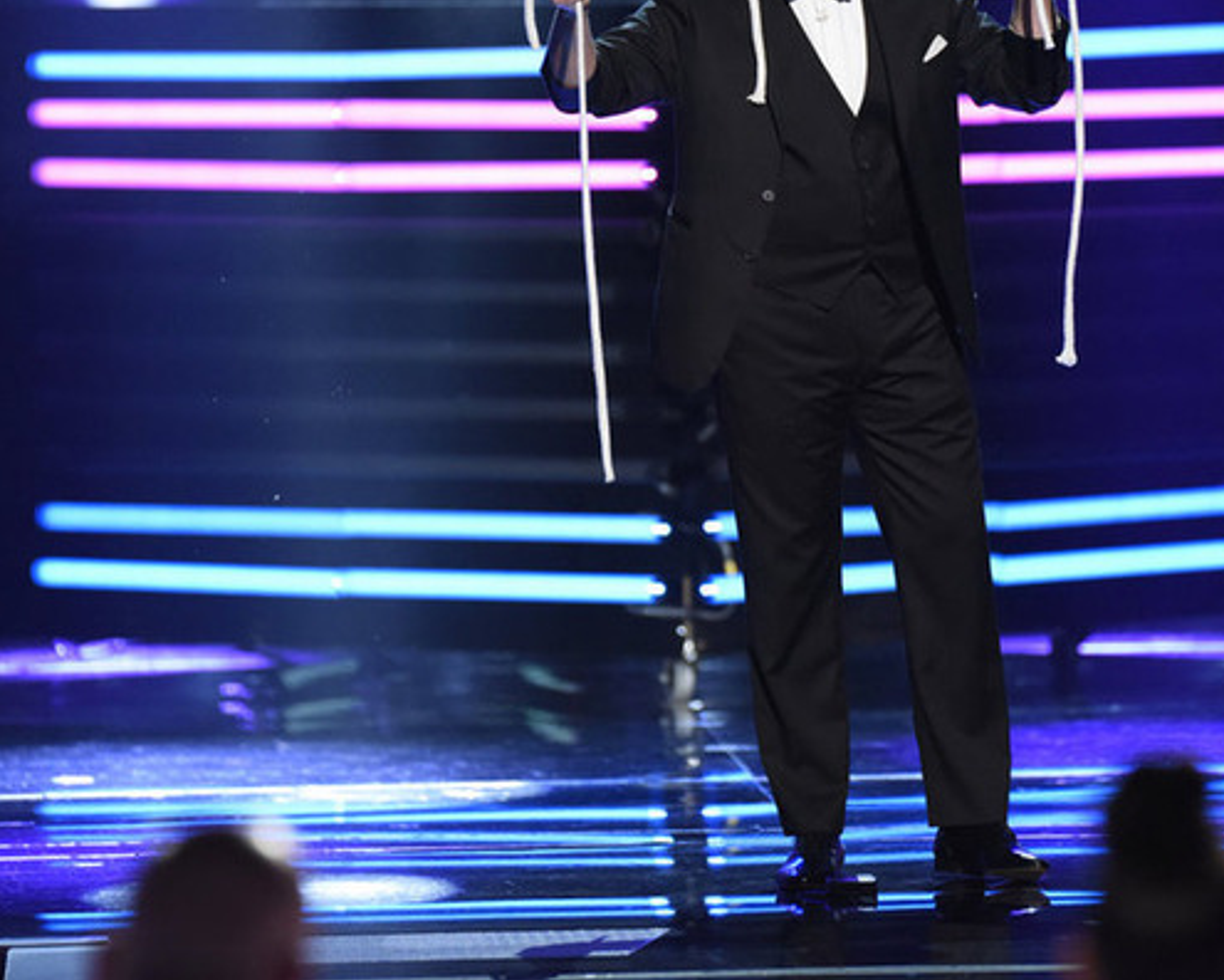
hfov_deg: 4.8
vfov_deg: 3.9
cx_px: 841
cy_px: 339
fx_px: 14454
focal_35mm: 399
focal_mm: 270
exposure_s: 1/400
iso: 5000
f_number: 3.5
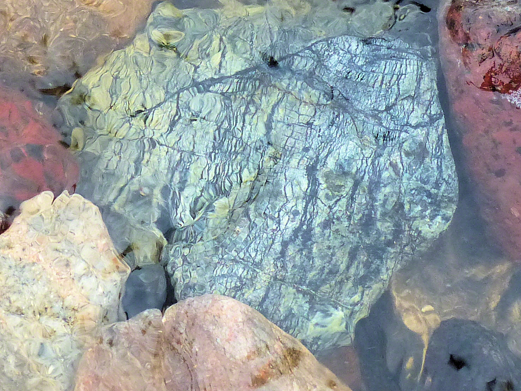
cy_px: -5
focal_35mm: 223
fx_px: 3357
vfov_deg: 6.6
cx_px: 192
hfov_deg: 8.9
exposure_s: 1/250
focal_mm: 13.5
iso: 320
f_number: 2.8
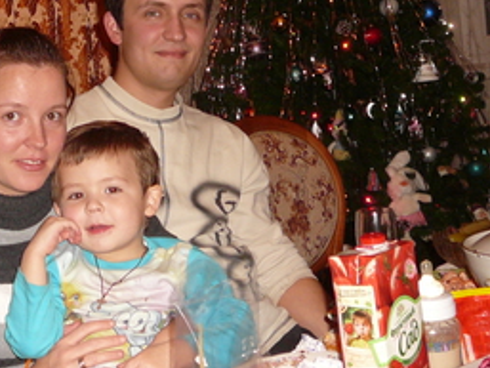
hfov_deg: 25.7
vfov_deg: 19.4
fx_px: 1062
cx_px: 137
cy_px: 51
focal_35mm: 75
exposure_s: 1/30
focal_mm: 5.2
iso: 160
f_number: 2.8
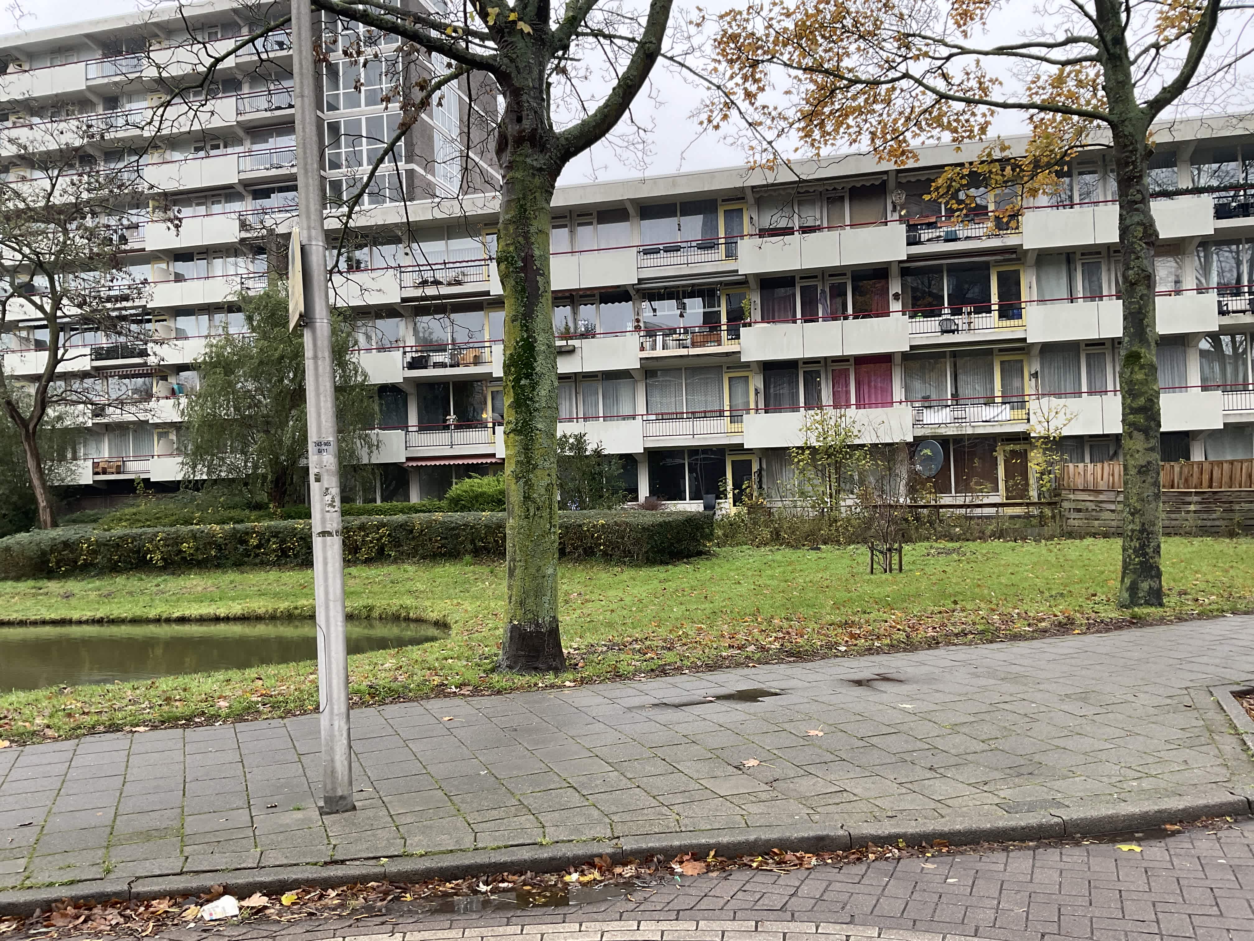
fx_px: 1051
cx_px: 627
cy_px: 470
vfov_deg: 48.2
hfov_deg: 61.7
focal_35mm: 29
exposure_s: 1/100
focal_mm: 3
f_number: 1.8
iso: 40
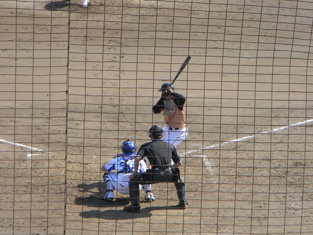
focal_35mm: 183
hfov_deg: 10.8
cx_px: 156
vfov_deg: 8.1
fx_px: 1655
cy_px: 118
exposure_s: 1/213
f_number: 5.2
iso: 80
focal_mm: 33.1
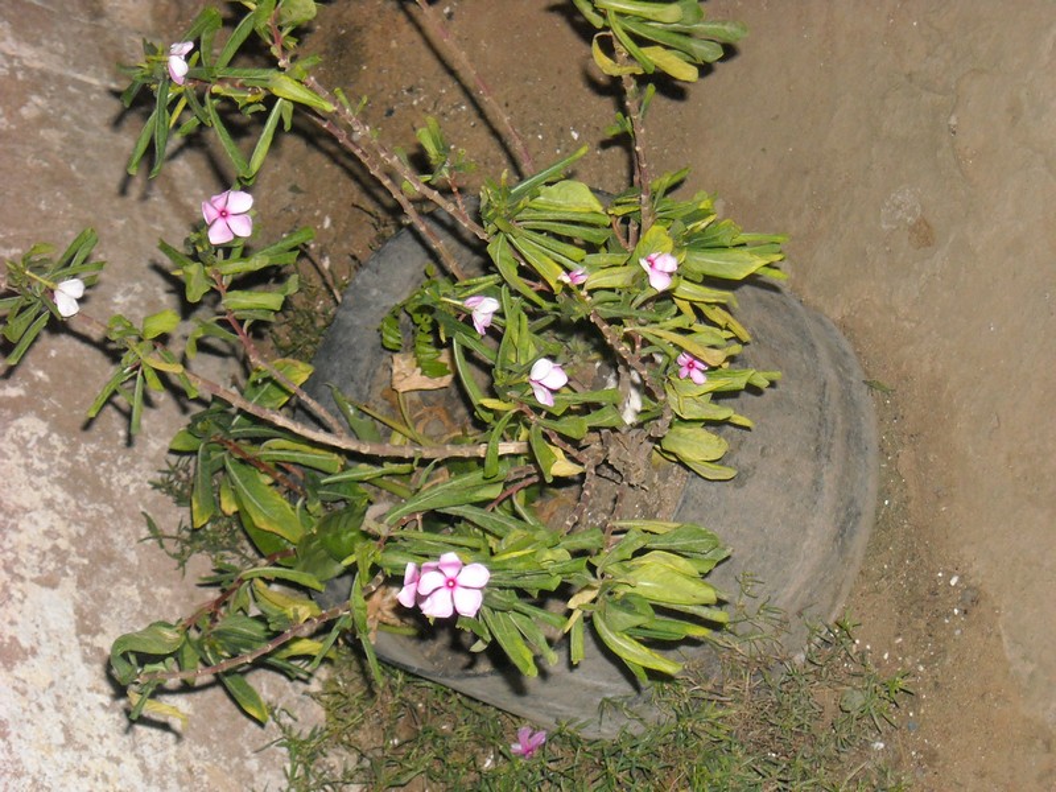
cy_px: 396
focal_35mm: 105
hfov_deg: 18.7
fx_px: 3203
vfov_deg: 14.1
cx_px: 528
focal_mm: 17.1
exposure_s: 1/125
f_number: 4.7
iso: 400
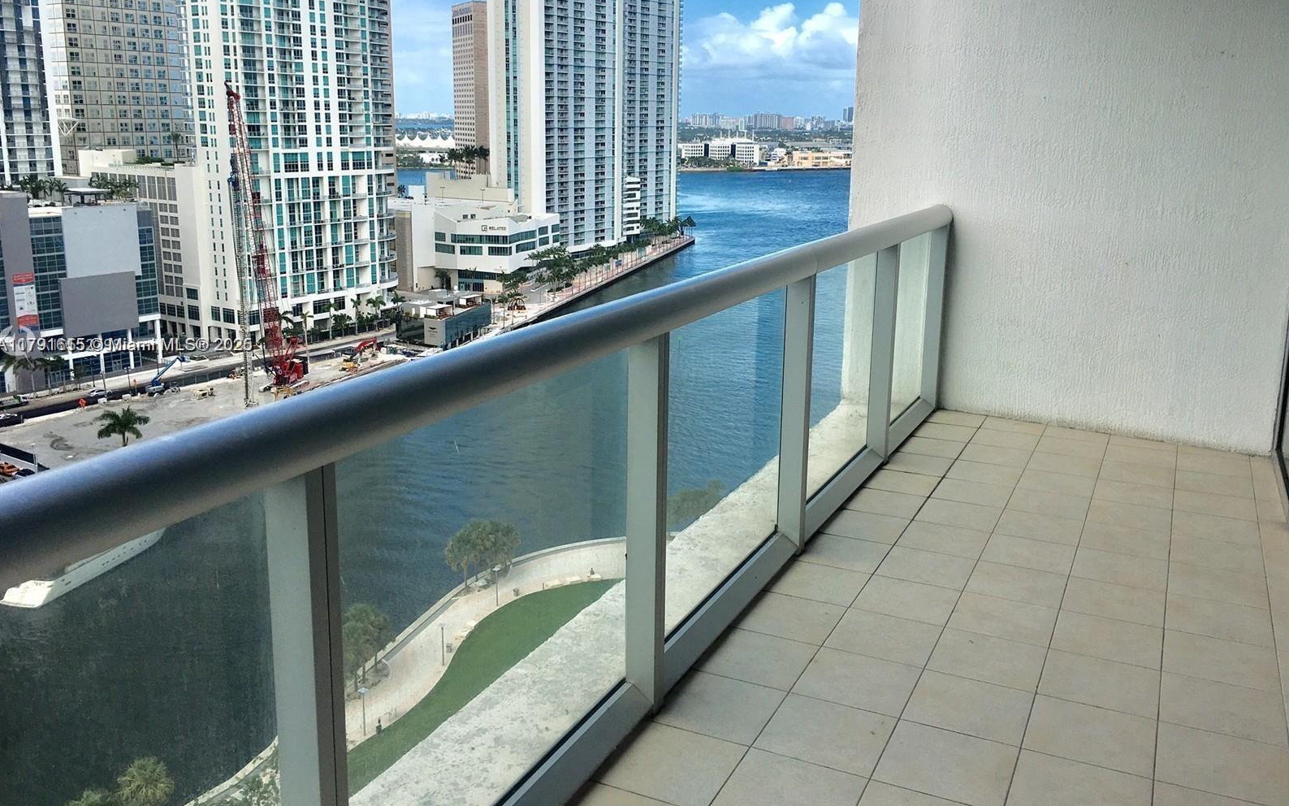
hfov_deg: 61.2
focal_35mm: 31
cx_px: 642
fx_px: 1089
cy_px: 346
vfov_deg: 40.5
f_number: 2.2
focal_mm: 4.15
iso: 25
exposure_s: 1/986
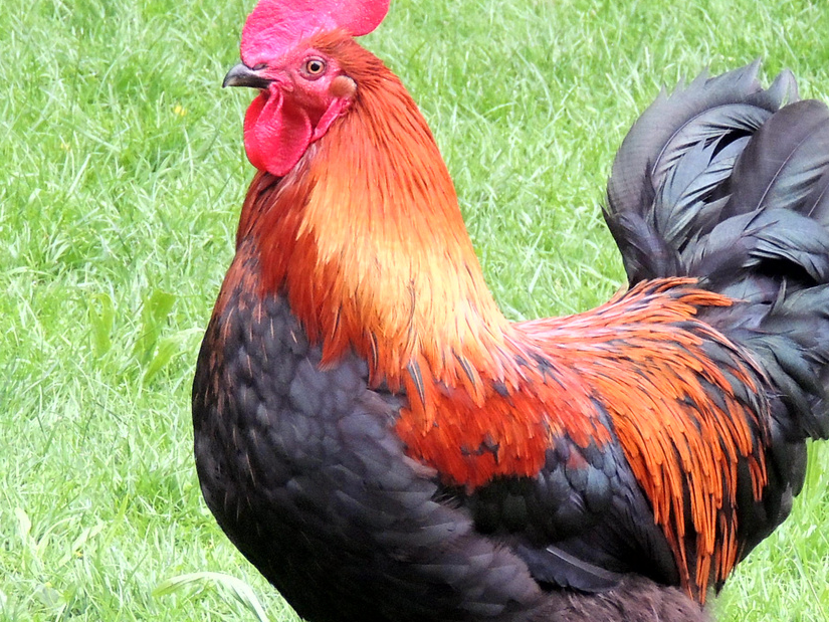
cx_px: 551
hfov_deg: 5.7
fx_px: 8359
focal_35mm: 349
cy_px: 455
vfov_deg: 4.3
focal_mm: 35.6
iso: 400
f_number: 4.6
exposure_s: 1/80
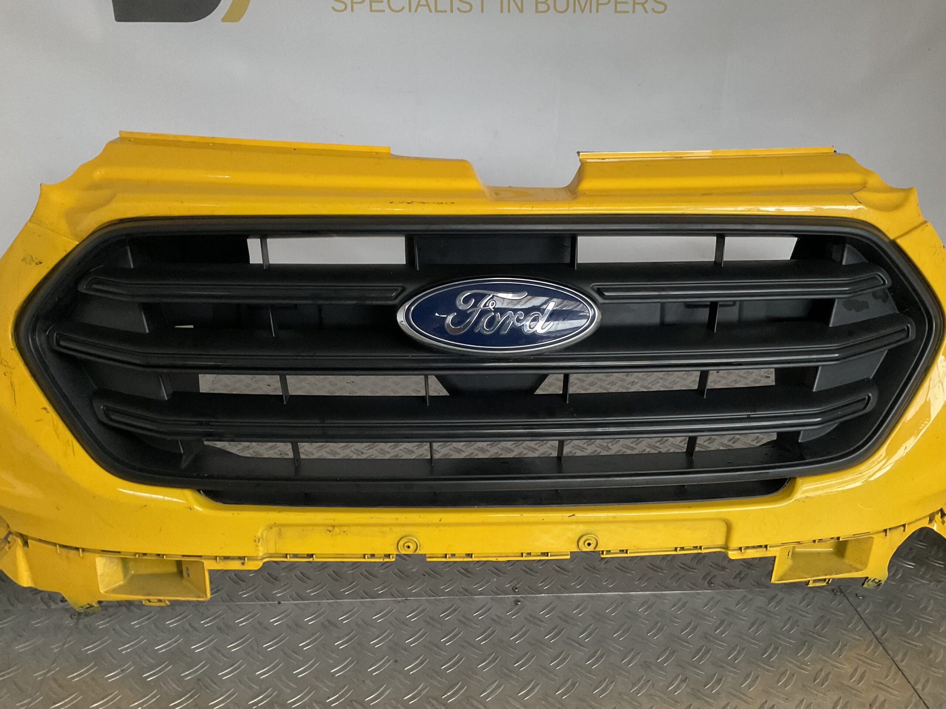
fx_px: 793
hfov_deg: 61.7
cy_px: 354
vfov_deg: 48.2
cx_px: 473
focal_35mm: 29
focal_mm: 3
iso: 320
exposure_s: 1/25
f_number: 1.8
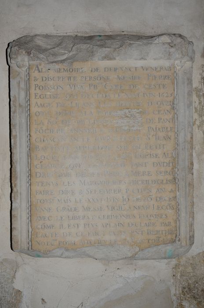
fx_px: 410
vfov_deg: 41.2
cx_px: 102
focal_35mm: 48
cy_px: 154
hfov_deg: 28.0
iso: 200
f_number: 5.6
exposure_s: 1/60
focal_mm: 32
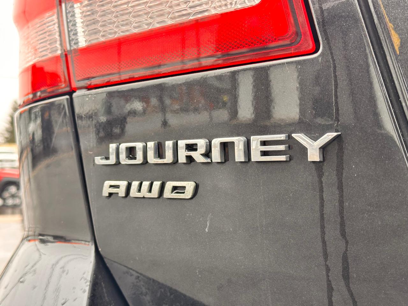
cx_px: 204
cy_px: 153
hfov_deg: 39.7
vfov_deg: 30.3
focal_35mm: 48
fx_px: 566
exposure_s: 1/183
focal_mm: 6.86
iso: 64
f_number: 1.78
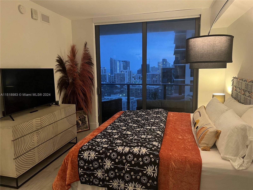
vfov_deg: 53.1
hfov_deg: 67.3
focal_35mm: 26
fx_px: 190
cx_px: 126
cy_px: 95
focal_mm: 5.7
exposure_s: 1/40
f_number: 1.5
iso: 500
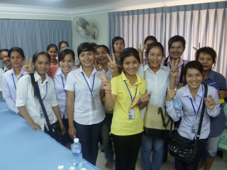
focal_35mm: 30
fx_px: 197
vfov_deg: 46.8
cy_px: 85
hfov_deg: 60.0
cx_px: 114
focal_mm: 5.4
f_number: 3.4
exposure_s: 1/13
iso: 400
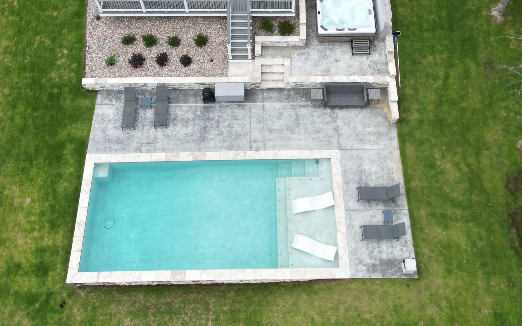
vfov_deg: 29.6
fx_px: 597
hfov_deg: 47.2
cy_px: 51
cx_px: 269
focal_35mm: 42
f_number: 1.7
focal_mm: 6.72
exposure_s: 1/2500
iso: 120
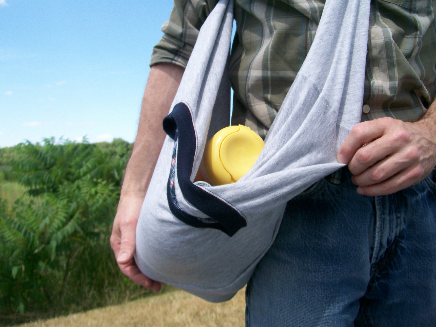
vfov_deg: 39.7
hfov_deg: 51.4
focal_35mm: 36
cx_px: 218
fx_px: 453
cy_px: 164
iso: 80
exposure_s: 1/691
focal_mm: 6
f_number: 2.7
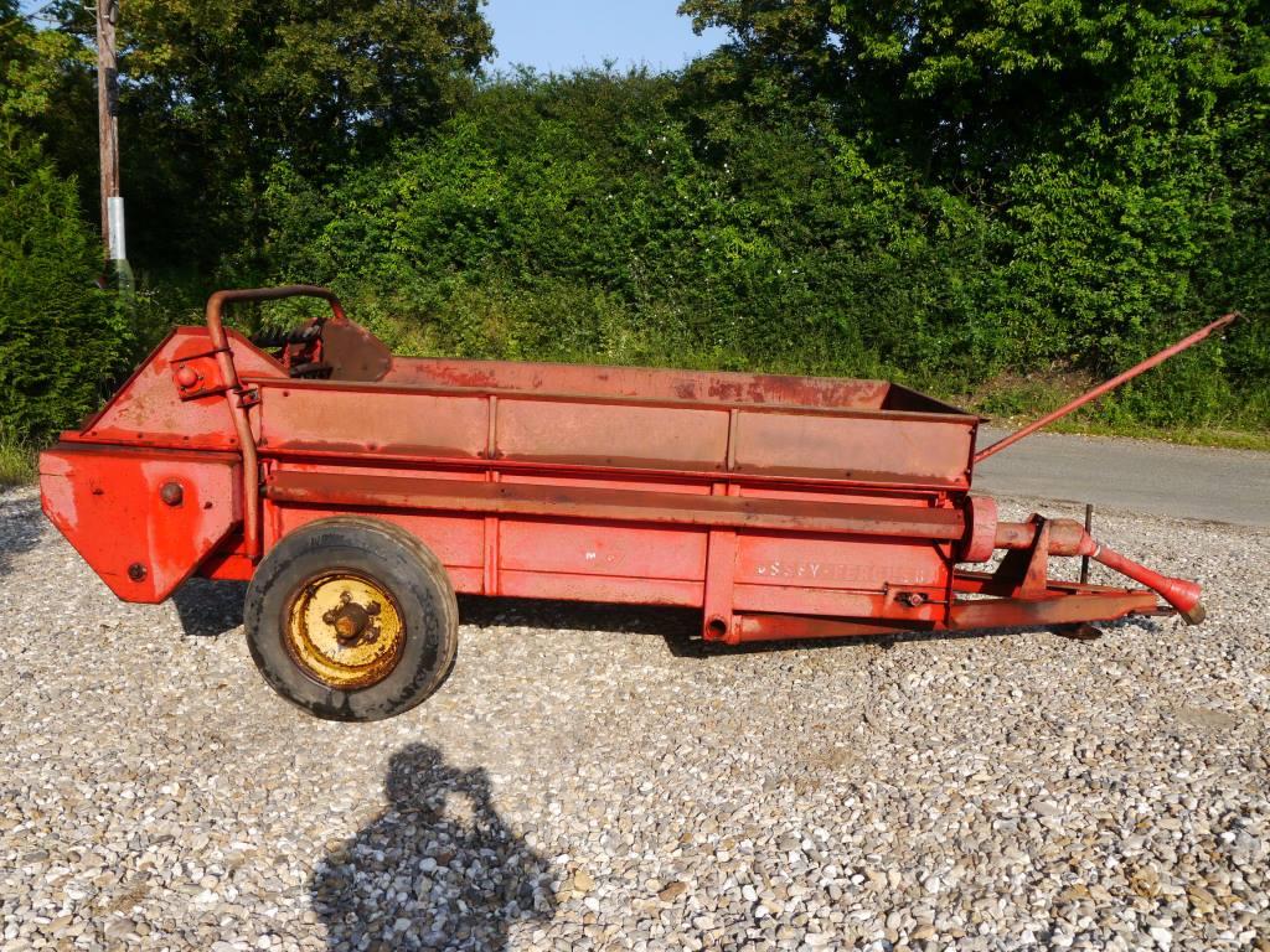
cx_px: 635
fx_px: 1027
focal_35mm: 28
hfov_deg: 63.4
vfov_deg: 49.7
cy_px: 476
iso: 160
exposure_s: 1/400
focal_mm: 14
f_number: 7.1
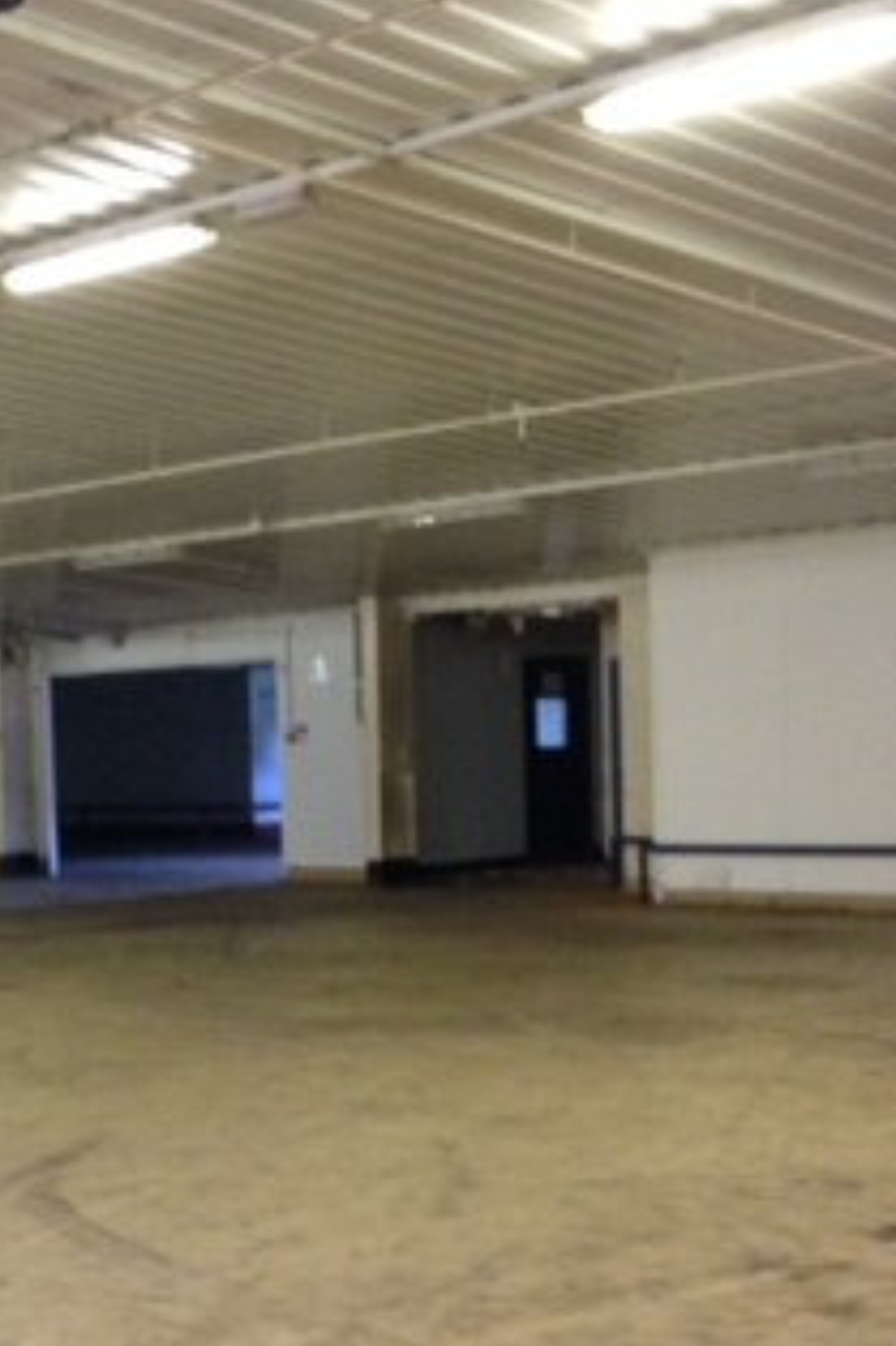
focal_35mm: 70
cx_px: 69
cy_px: 939
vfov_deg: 28.6
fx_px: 2616
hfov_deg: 19.1
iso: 250
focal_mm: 4.12
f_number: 2.4
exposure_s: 1/20
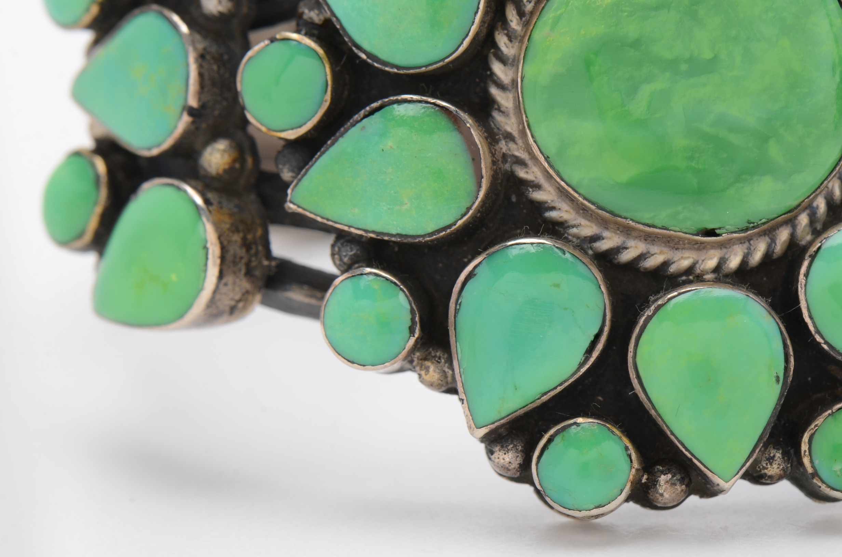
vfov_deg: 10.7
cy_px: 278
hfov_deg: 16.1
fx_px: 2976
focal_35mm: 128
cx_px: 421
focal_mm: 85
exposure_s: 1/125
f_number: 14
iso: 200
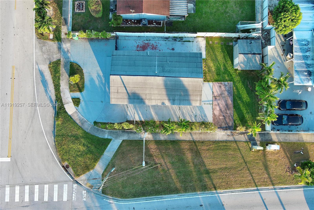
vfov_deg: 44.9
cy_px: 105
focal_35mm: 29
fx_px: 253
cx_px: 157
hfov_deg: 63.7
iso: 100
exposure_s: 1/177
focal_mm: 10.57
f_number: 2.8
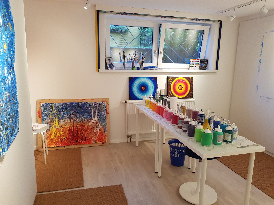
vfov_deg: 53.1
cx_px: 137
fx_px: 206
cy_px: 102
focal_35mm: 26
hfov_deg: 67.3
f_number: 1.7
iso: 125
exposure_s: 1/50
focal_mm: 4.2
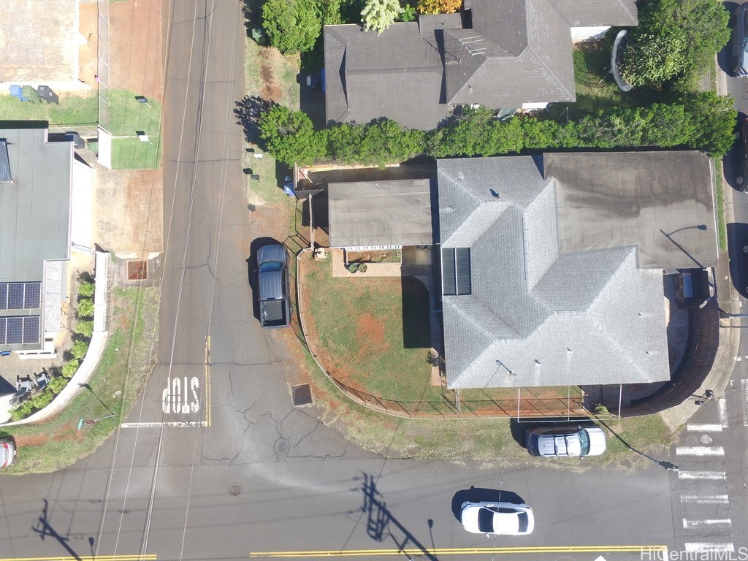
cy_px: 280
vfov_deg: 66.0
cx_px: 374
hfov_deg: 81.7
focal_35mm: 20
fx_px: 432
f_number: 2.8
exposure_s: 1/438
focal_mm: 3.61
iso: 100
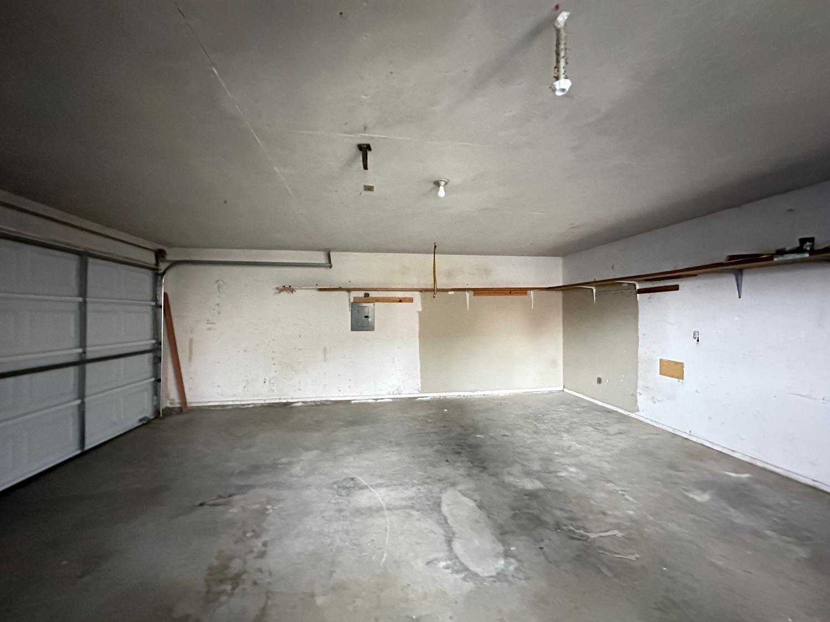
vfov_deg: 85.7
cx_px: 415
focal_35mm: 14
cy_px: 311
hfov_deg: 102.1
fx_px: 336
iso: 2500
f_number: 2.2
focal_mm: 2.22
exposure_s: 1/25
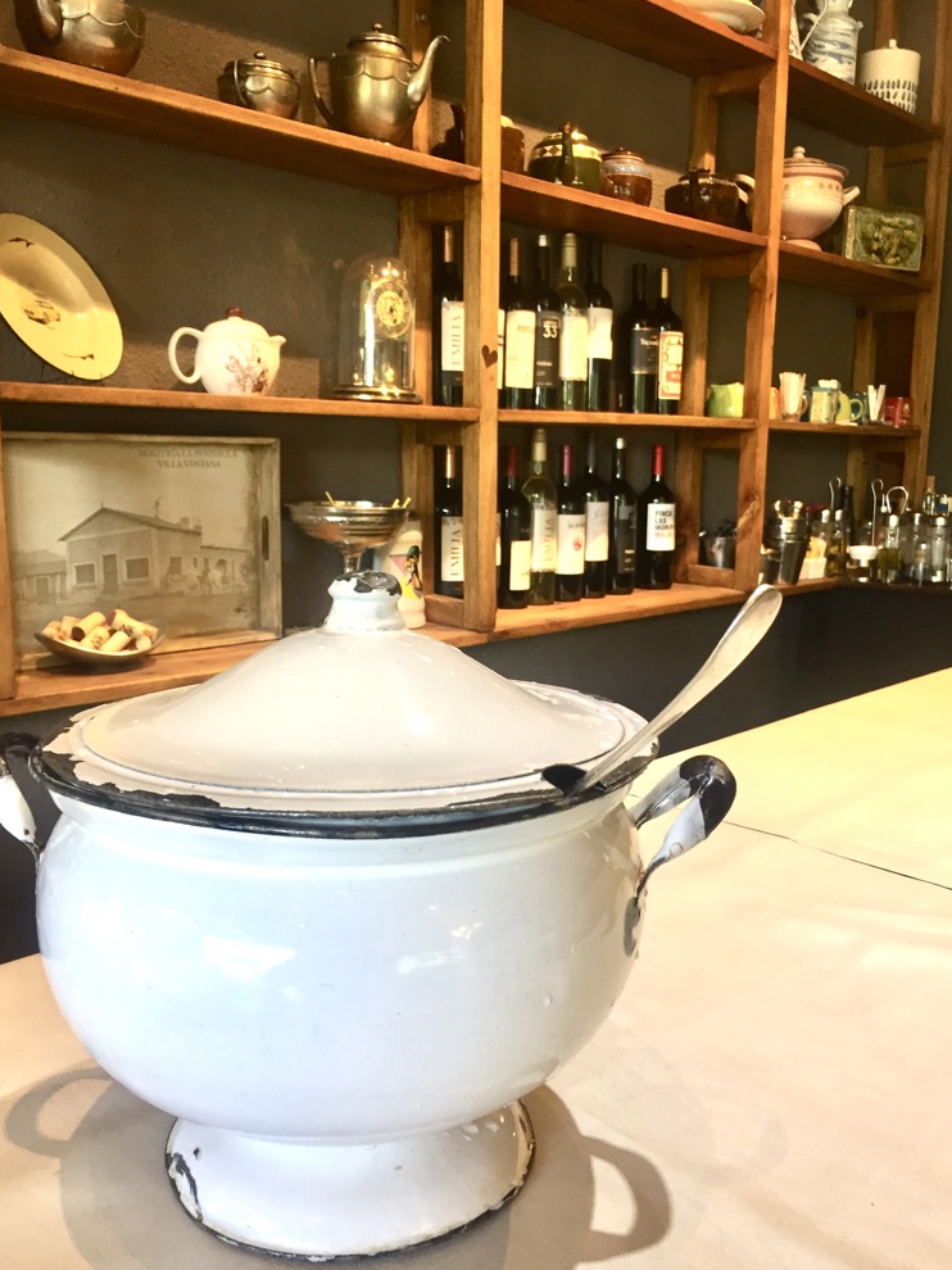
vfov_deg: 60.0
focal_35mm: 30
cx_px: 485
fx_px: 1101
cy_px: 626
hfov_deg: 46.8
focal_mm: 4.15
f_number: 2.2
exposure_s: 1/33
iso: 125
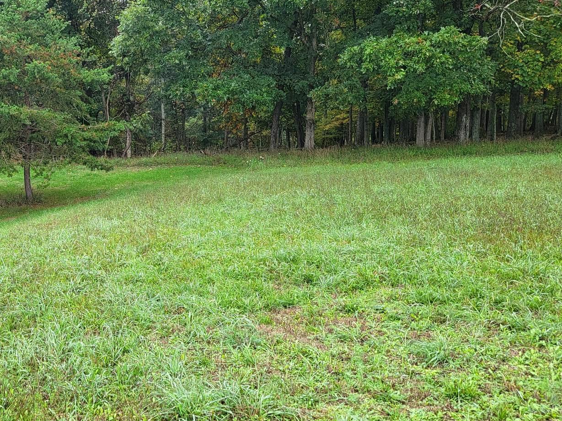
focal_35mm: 40
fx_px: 649
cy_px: 160
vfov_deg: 35.8
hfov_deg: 44.2
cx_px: 102
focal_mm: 6.7
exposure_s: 1/140
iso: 16
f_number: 1.8
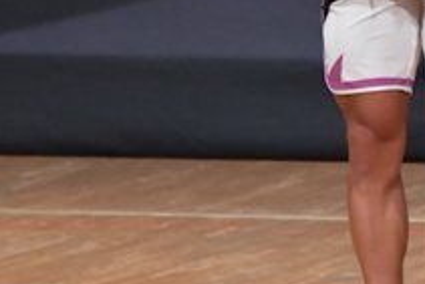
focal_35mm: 1100
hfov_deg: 1.9
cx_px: 424
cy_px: -83
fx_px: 12995
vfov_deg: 1.3
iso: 6400
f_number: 5.6
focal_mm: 200
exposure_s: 1/400
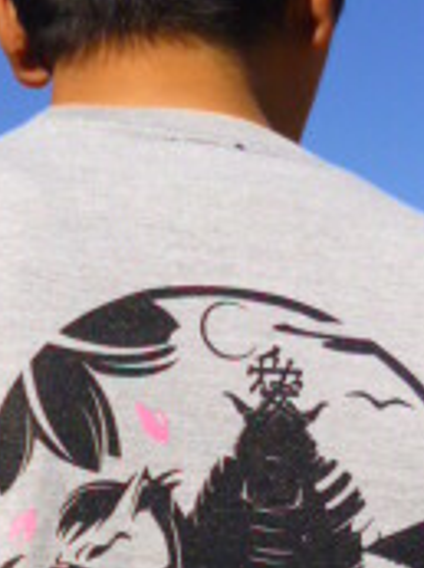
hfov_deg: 16.5
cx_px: 108
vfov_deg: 21.0
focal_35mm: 89
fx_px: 1459
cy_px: 627
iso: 100
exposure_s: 1/200
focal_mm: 4.3
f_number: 9
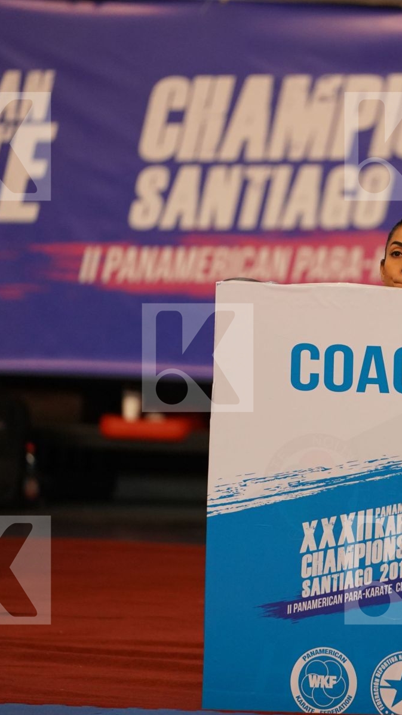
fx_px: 5971
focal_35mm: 315
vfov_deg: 6.9
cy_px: 358
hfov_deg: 3.9
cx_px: 400
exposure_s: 1/1000
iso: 2500
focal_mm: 200
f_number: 2.8
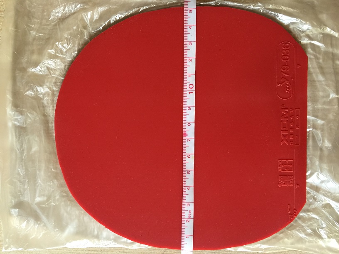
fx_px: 284
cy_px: 127
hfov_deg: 61.7
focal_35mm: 29
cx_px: 170
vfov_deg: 48.2
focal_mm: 4.15
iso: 40
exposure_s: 1/15
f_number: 2.2
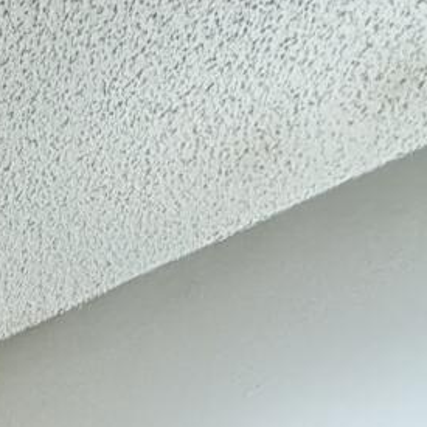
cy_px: 1366
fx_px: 1256
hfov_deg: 16.9
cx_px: -272
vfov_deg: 10.6
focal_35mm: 90
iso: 200
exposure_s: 1/120
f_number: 2.2
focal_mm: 2.22
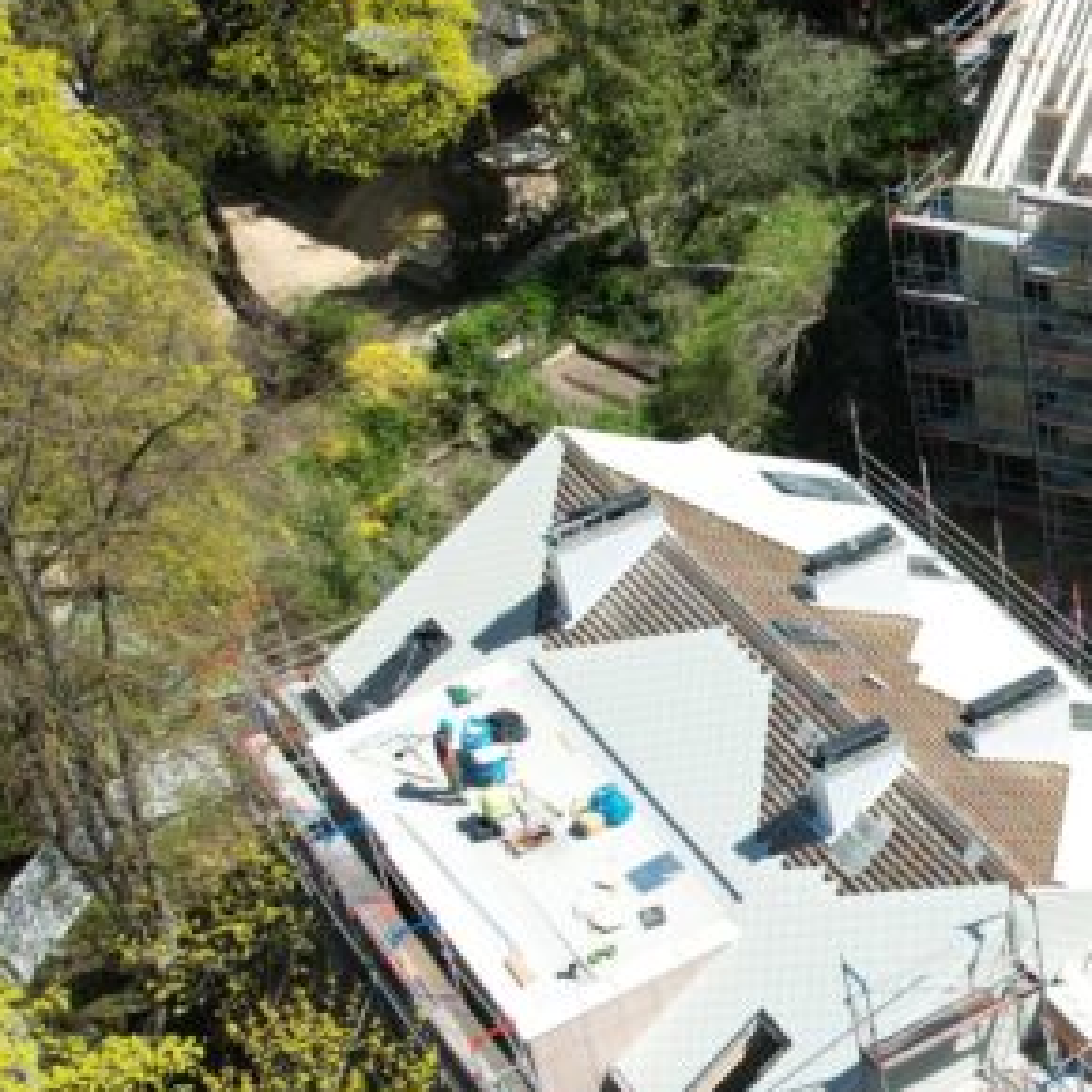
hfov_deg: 23.4
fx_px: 2356
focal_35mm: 66
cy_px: 687
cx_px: 1371
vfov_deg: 26.0
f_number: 2.8
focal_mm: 8.38
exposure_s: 1/1250
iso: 100
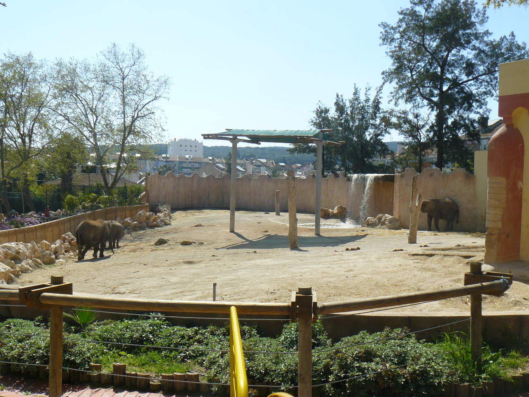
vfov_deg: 39.7
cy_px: 198
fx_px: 550
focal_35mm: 36
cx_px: 264
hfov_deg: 51.4
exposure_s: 1/400
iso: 100
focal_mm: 6
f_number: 5.6
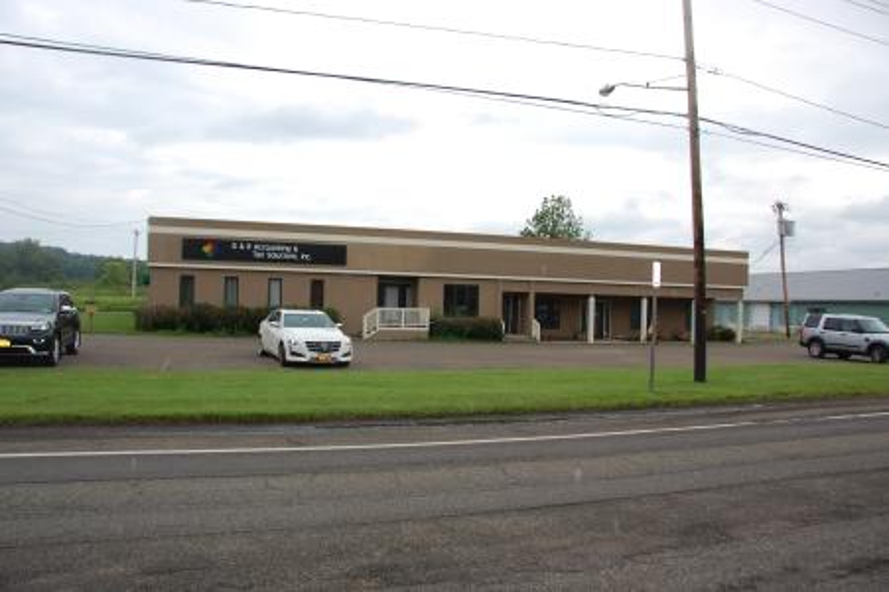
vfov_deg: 47.9
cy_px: 296
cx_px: 444
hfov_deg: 67.4
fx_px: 666
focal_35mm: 27
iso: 220
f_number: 5.6
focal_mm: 18
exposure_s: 1/500
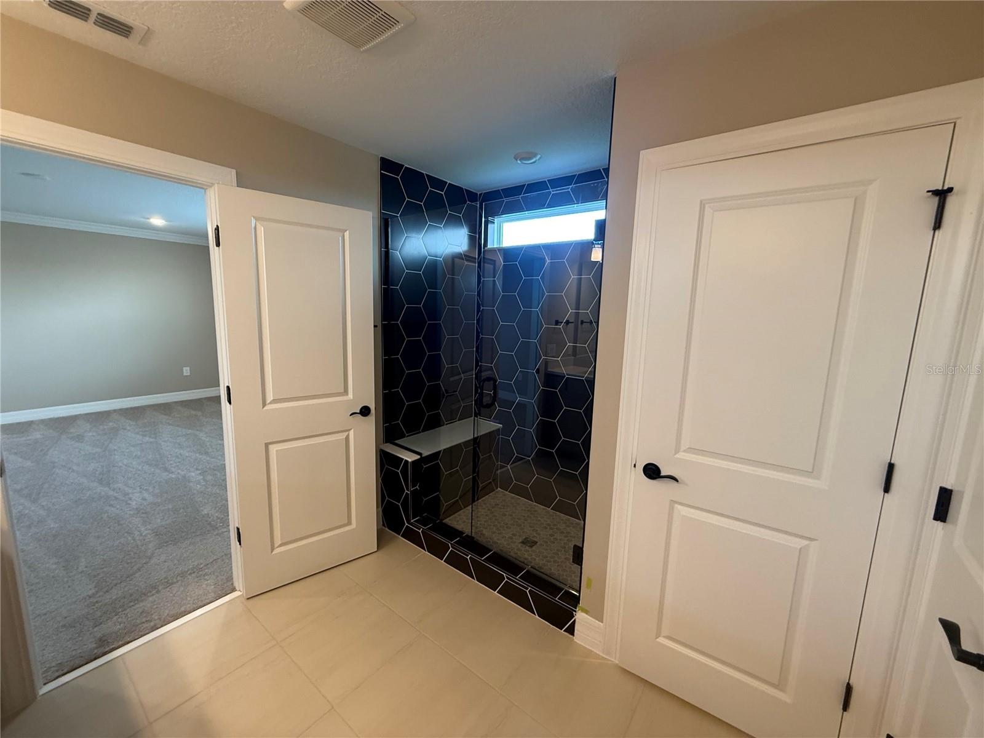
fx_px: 398
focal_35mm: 14
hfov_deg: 102.1
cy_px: 369
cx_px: 492
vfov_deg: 85.7
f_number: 2.2
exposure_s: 1/60
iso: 200
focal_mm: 2.22
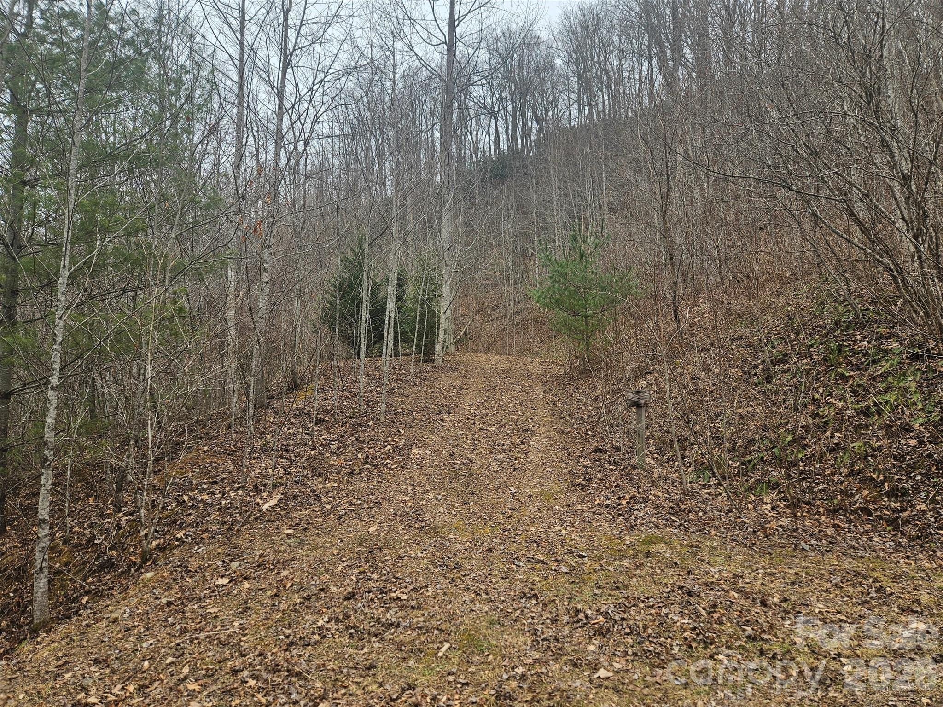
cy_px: 354
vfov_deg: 58.9
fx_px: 627
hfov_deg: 73.9
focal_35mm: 23
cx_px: 472
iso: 25
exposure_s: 1/213
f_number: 1.8
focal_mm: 5.4
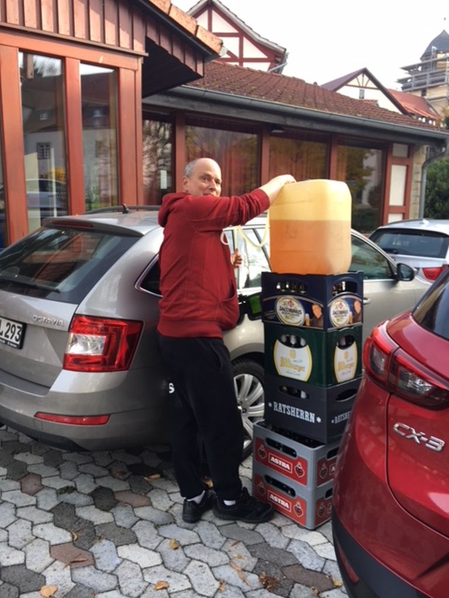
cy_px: 299
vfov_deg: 61.7
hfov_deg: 48.2
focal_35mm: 29
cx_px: 224
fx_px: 502
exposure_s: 1/125
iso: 25
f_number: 2.2
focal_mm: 4.15
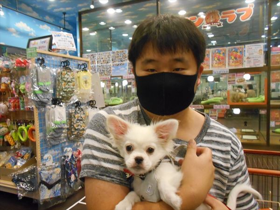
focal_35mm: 26
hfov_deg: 67.3
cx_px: 140
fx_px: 210
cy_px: 105
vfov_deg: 53.1
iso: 800
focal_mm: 4.6
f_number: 3.2
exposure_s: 1/80
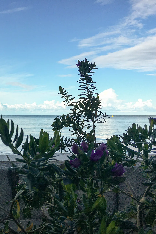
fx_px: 266
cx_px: 7
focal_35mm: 41
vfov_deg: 47.4
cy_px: 118
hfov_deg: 30.7
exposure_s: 1/1700
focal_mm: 4.15
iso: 25
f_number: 2.2
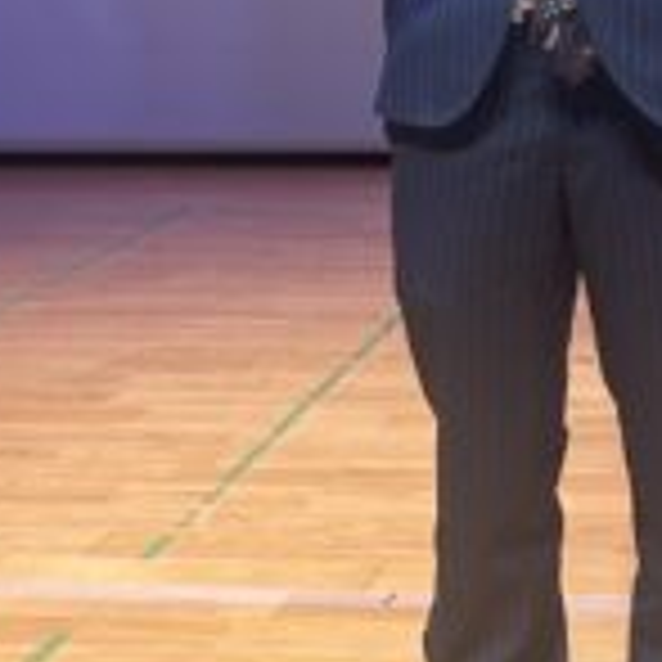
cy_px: -414
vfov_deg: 15.6
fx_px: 2164
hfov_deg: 16.9
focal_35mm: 100
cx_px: 721
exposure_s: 1/121
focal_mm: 5.7
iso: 40
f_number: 1.5
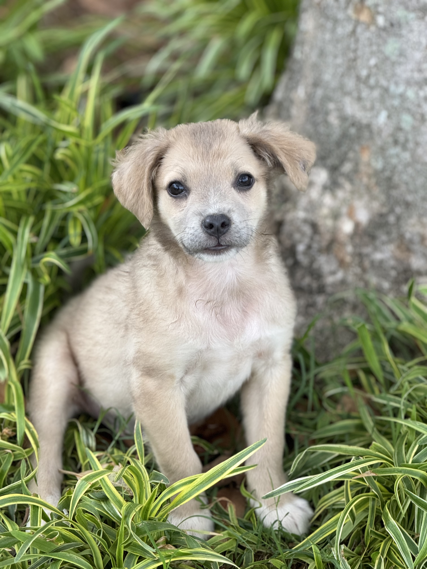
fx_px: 1974
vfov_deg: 16.4
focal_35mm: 120
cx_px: 214
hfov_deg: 12.3
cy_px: 284
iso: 200
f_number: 2.8
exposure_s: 1/99
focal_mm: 15.66
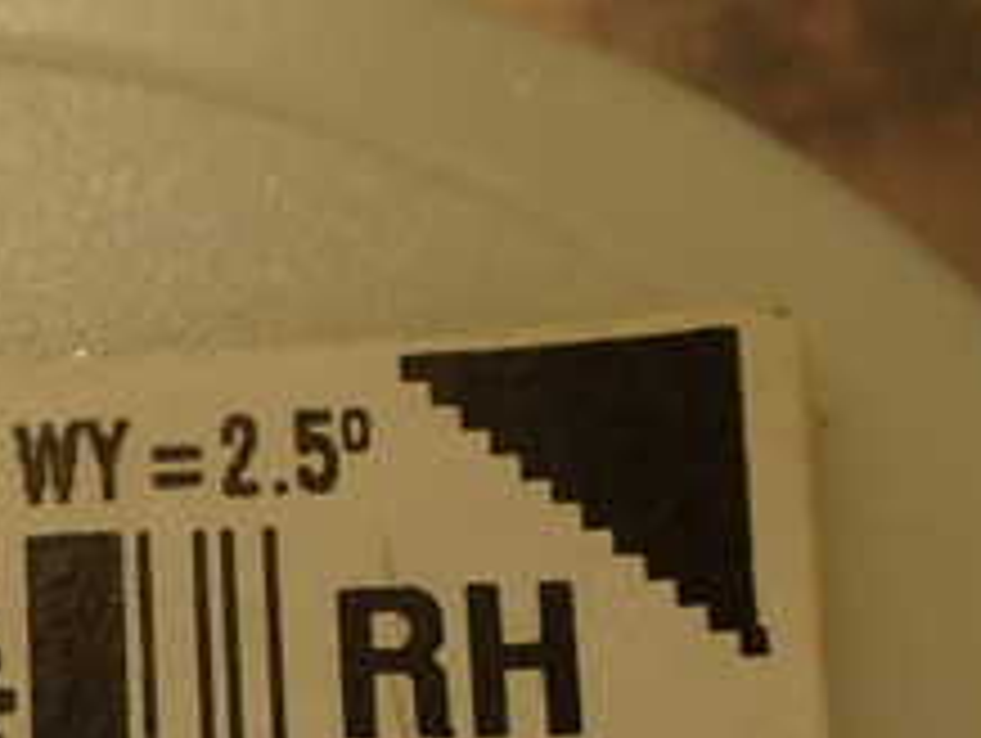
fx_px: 2497
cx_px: -198
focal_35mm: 88
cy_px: 864
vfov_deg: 16.2
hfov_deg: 20.7
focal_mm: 5.79
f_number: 2.4
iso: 125
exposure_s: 1/60
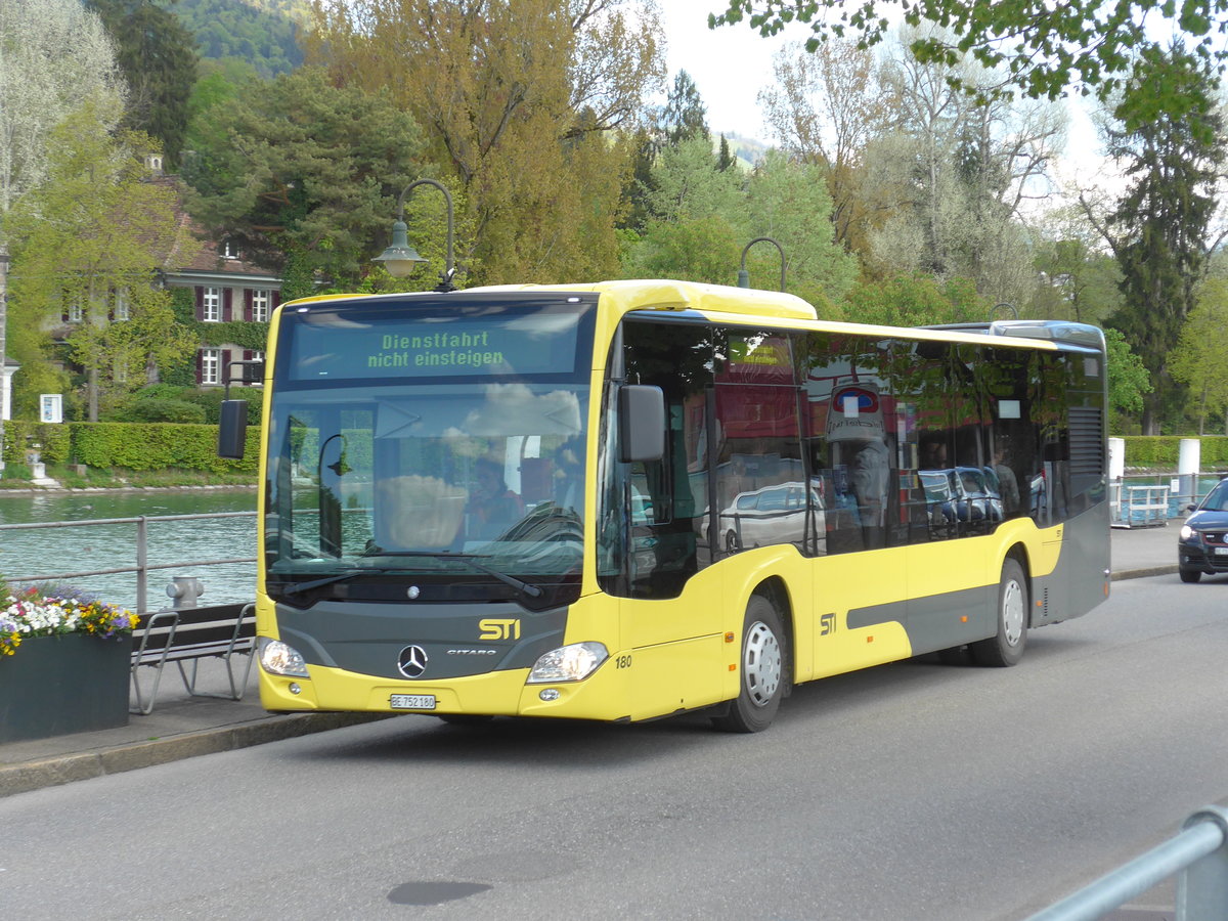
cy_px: 460
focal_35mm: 86
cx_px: 614
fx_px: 3051
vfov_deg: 17.2
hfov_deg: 22.8
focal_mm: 17
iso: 160
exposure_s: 1/200
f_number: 4.5
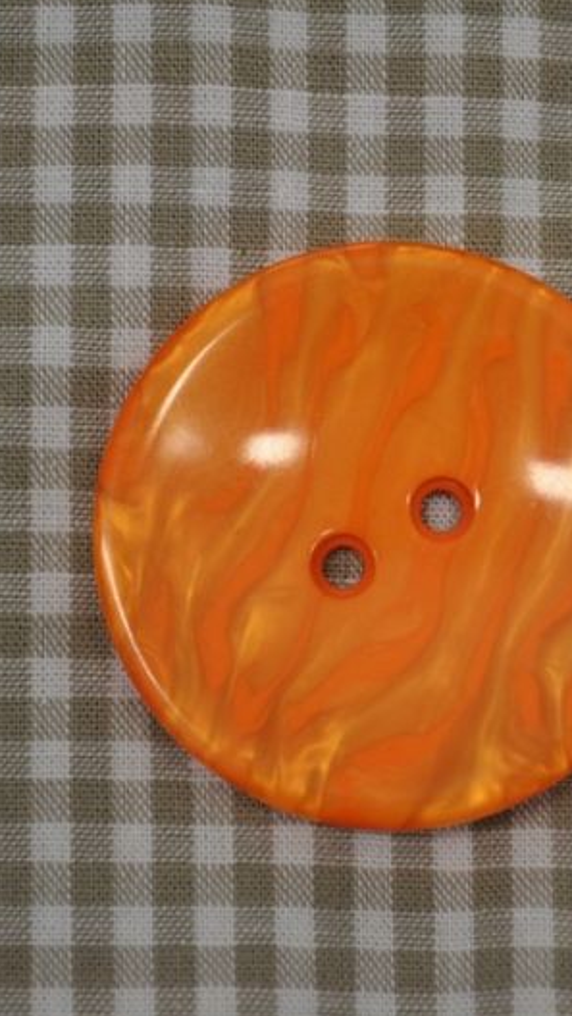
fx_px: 3527
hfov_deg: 9.3
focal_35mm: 131
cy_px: 507
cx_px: 391
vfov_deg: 16.4
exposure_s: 1/60
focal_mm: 55
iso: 800
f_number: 5.6
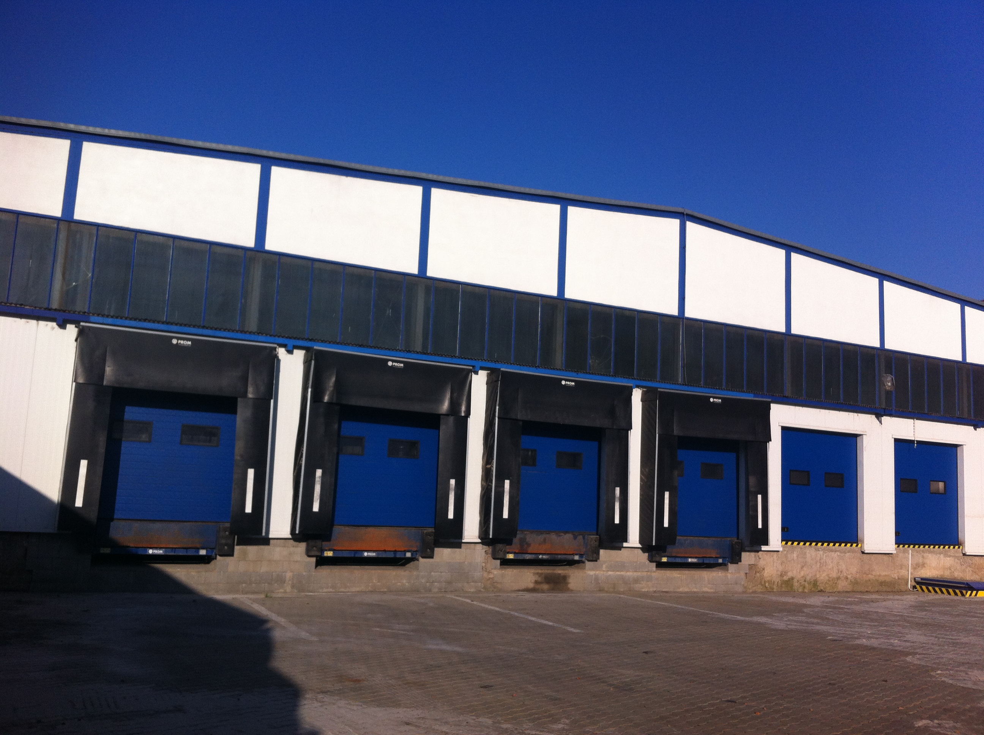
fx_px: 993
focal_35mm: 35
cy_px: 368
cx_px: 492
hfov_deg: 52.7
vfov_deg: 40.6
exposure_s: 1/2155
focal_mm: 3.85
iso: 80
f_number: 2.8
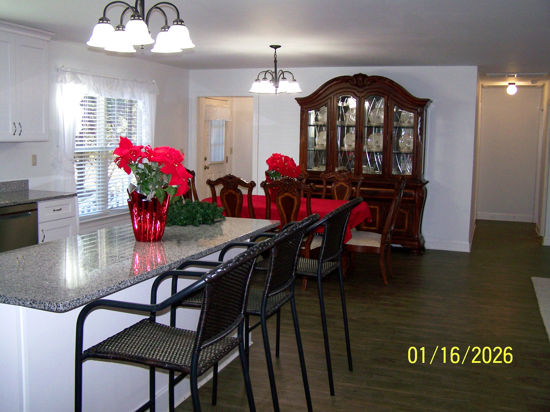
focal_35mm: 38
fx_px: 604
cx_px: 275
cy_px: 206
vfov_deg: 37.7
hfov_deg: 49.0
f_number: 2.8
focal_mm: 6.3
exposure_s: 1/60
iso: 80
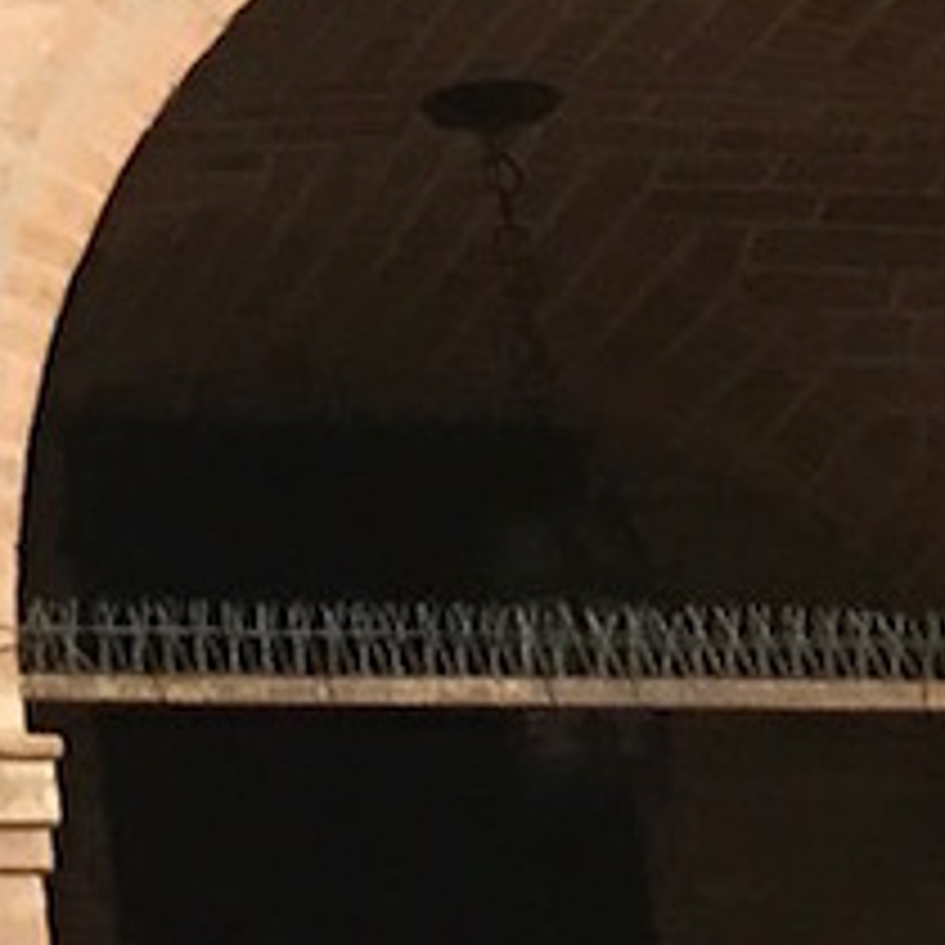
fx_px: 7289
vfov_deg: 6.6
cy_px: -2088
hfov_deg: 6.8
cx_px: -1665
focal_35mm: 236
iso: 20
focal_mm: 3.99
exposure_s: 1/4000
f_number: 1.8
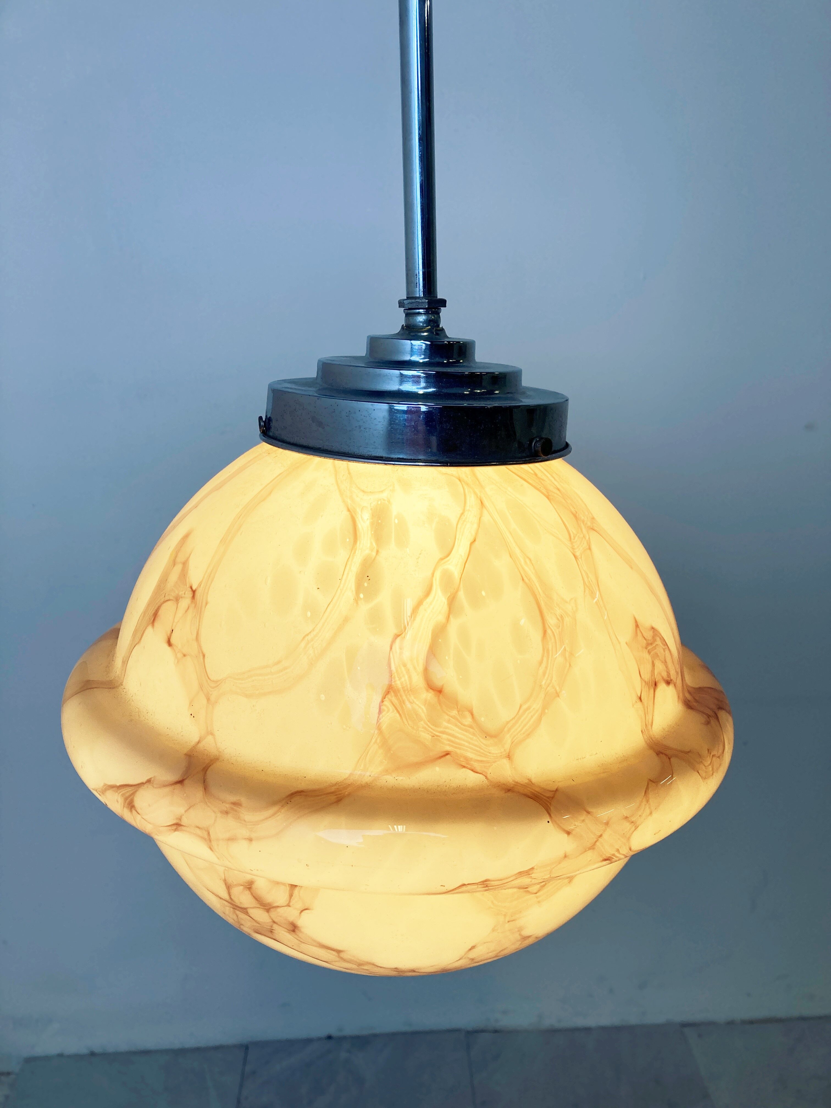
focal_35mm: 28
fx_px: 896
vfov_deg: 63.4
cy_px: 554
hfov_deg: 49.7
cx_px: 416
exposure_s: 1/118
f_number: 1.8
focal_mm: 3.99
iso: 20
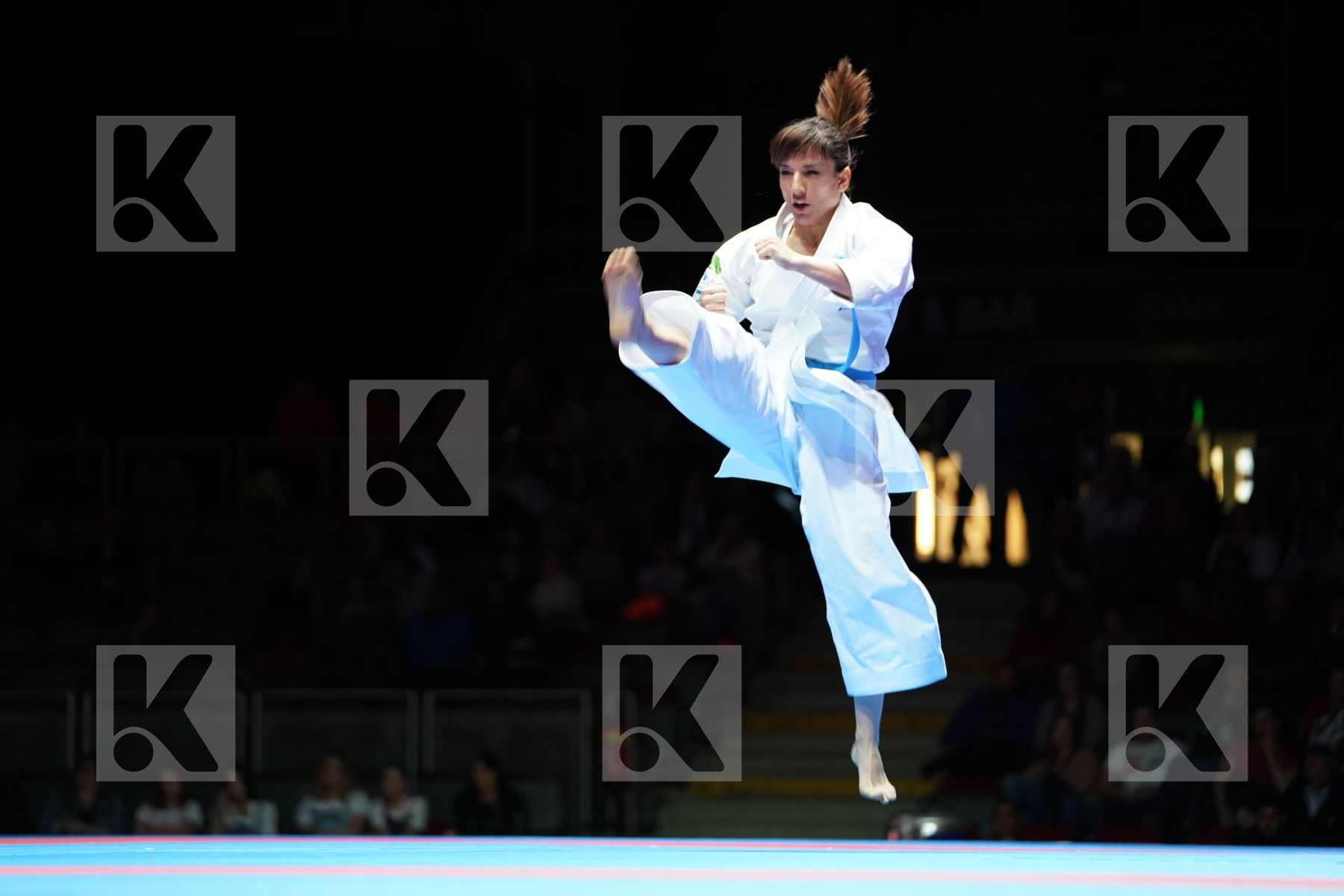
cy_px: 448
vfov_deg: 10.8
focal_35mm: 127
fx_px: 4741
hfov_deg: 16.1
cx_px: 672
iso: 2000
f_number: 2.8
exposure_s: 1/200
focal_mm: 127
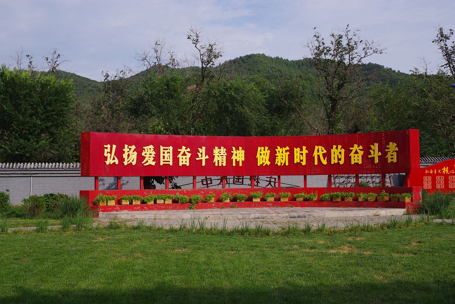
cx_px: 228
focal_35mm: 43
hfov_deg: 45.4
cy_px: 152
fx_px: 544
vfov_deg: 31.2
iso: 500
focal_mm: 43
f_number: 8
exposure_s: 1/1000
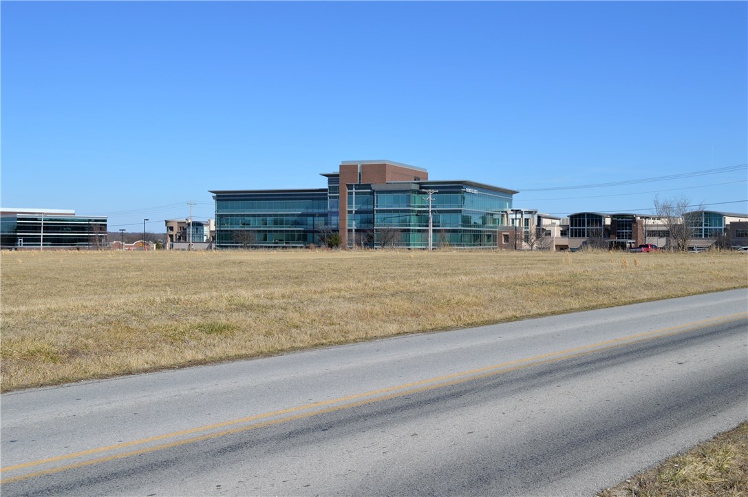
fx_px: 872
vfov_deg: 31.8
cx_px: 374
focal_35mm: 42
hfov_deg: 46.4
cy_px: 248
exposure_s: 1/320
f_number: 9
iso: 100
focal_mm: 28
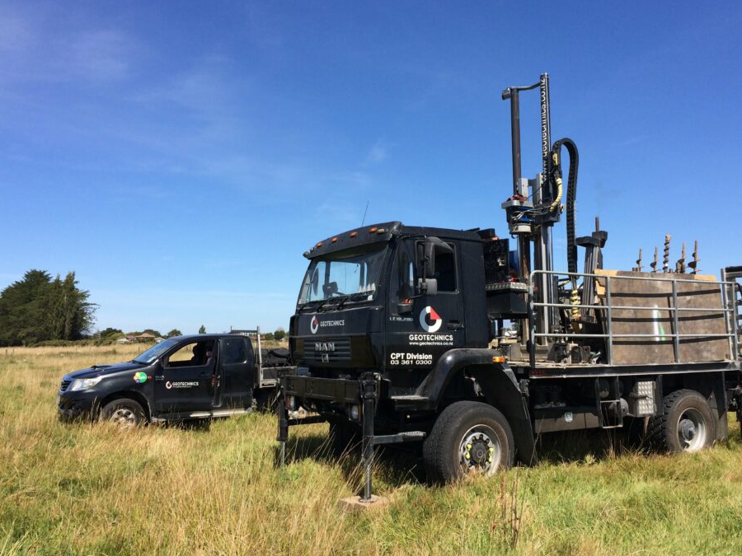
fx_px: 707
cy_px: 273
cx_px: 386
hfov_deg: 55.3
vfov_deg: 42.9
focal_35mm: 33
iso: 32
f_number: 2.2
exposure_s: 1/2160
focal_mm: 4.15
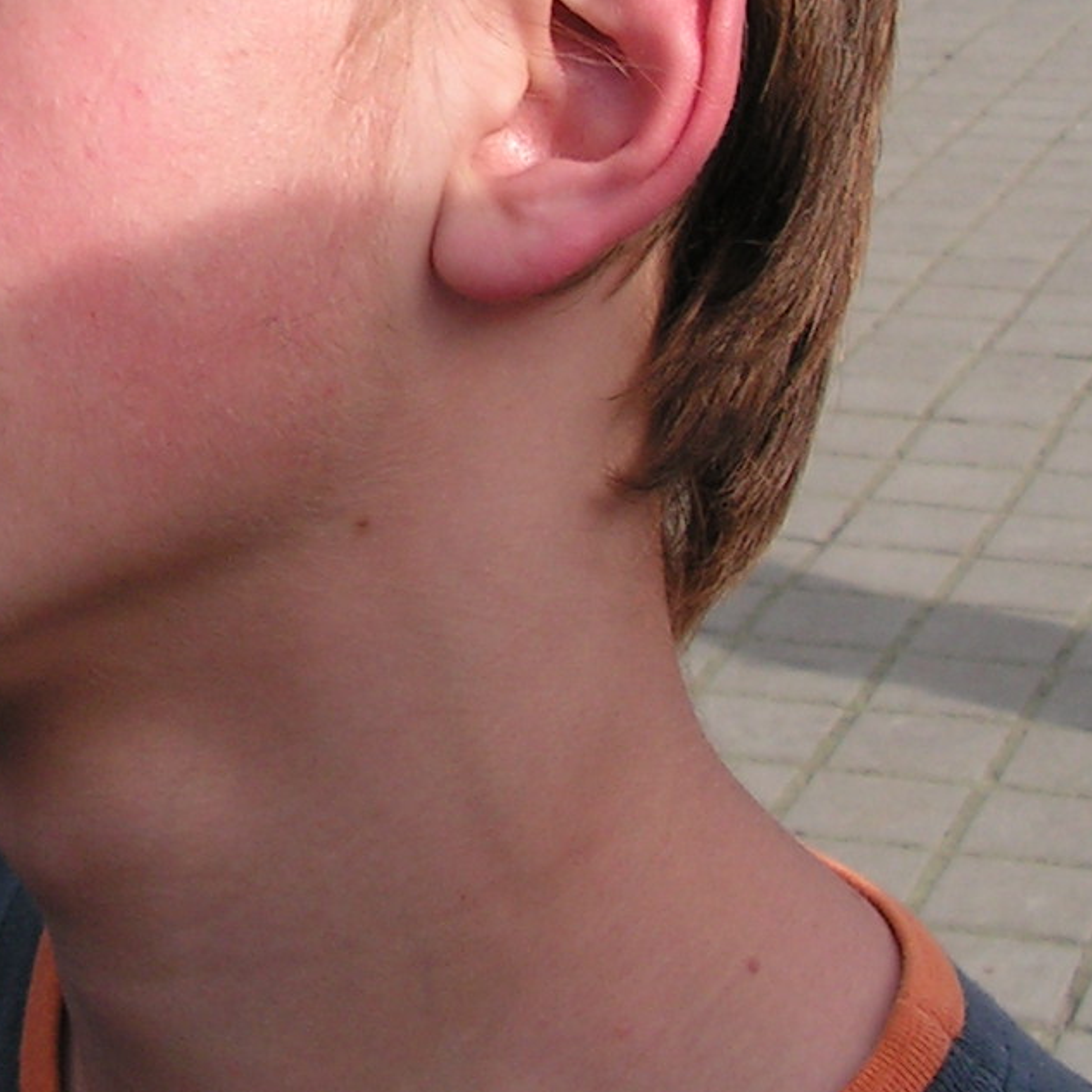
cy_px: 193
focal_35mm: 103
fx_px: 3676
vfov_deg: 16.7
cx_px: 114
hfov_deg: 16.7
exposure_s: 1/400
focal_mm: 6
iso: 64
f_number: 4.8
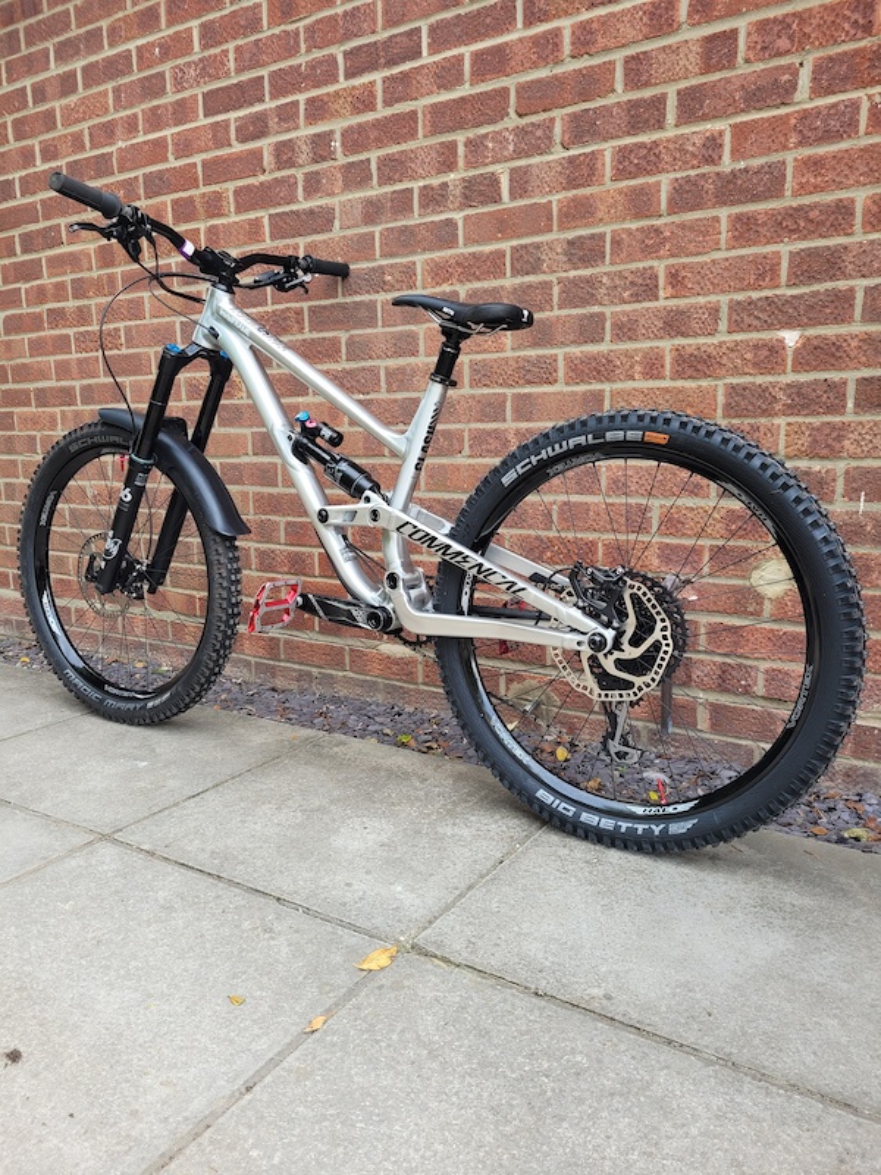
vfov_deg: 67.3
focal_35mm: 26
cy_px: 588
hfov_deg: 53.1
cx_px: 440
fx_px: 882
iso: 40
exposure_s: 1/144
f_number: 1.8
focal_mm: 5.4
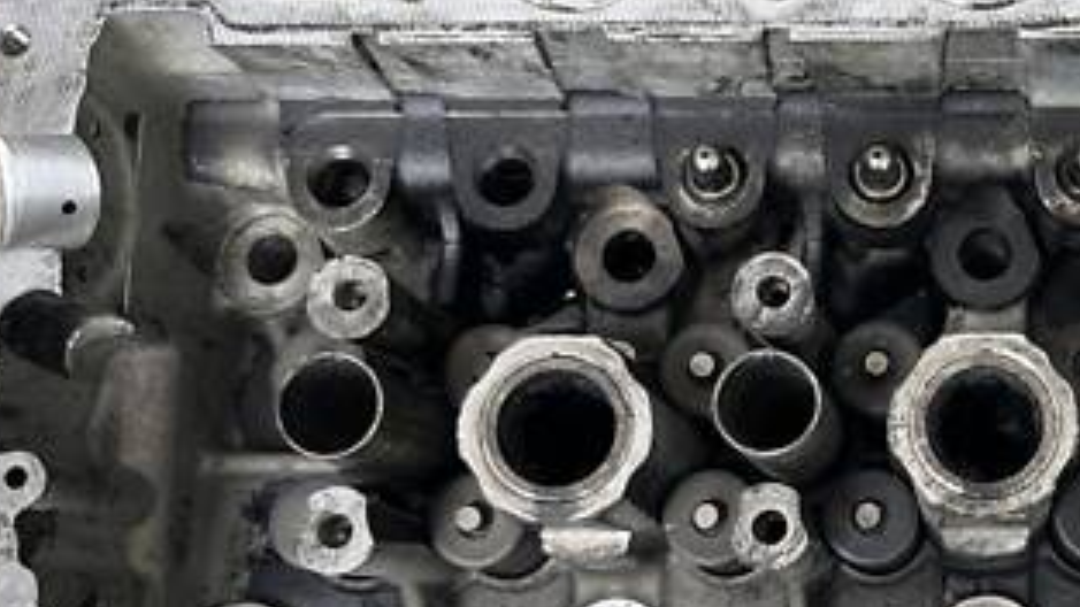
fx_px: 1661
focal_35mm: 58
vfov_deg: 20.7
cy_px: 352
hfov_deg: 33.8
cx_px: 997
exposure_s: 1/122
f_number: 1.6
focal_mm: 5.1
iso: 80
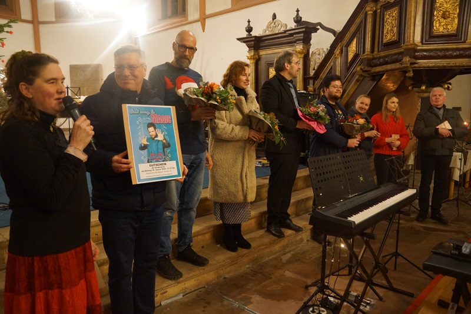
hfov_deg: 67.4
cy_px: 157
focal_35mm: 27
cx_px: 236
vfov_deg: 47.9
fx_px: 353
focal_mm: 18
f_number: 2.8
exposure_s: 1/25
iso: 1600
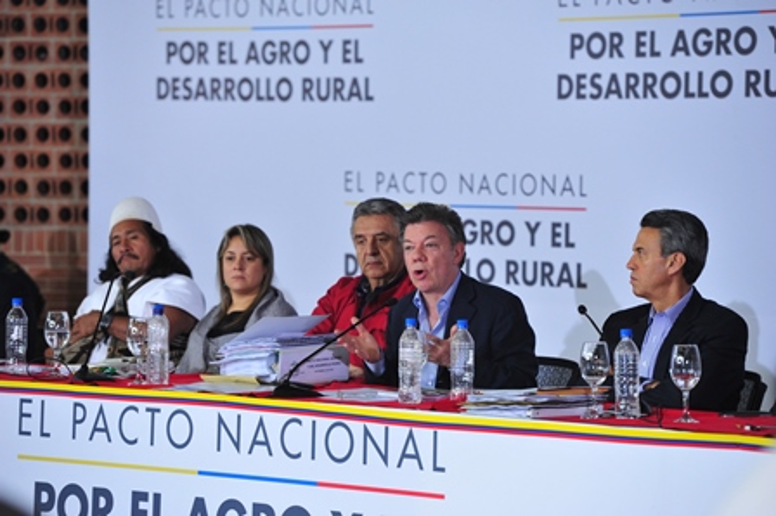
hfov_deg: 12.8
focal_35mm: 160
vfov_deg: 8.6
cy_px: 258
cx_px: 388
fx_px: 3446
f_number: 4
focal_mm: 160
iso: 1600
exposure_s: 1/200
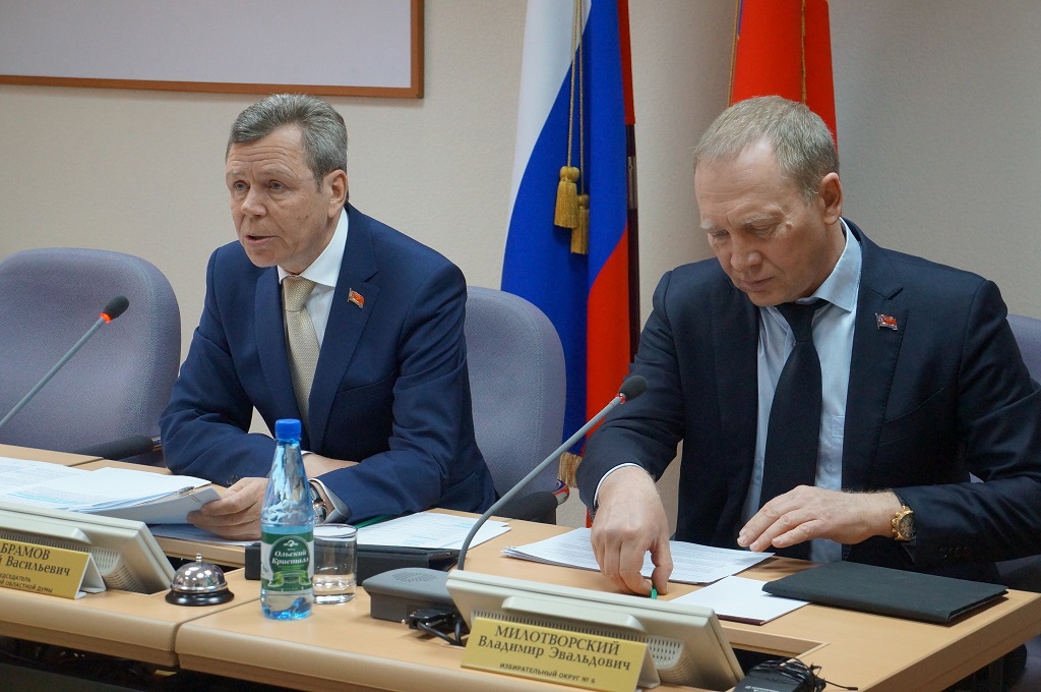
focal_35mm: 80
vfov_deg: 17.1
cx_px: 520
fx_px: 2296
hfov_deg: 25.5
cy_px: 346
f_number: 5
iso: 2000
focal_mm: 53
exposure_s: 1/160
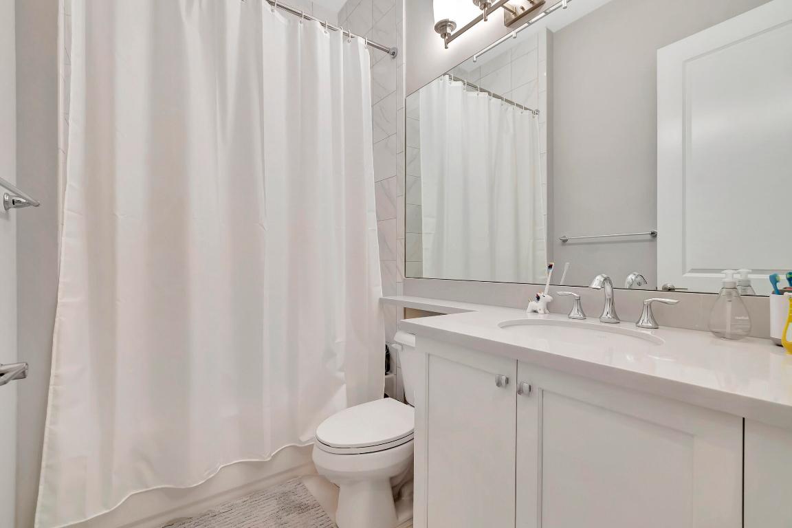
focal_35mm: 15
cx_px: 396
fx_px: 330
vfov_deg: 77.3
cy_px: 264
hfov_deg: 100.4
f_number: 8
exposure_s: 1/15
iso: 1400
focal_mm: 10
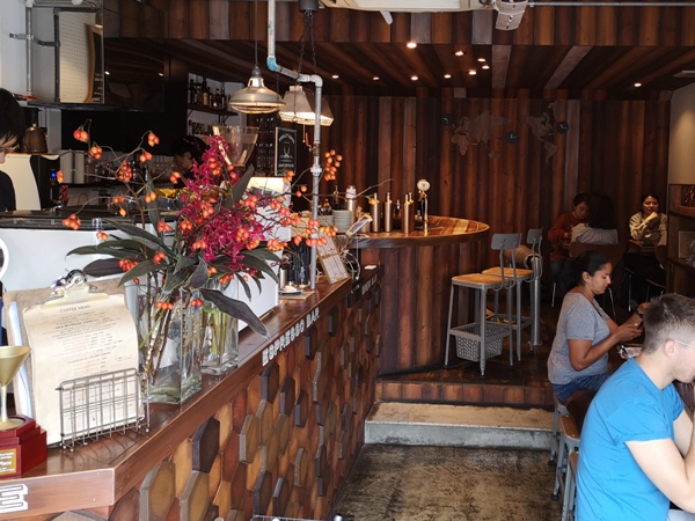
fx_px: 723
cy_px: 201
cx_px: 451
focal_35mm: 36
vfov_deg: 39.4
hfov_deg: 50.6
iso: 160
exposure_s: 1/50
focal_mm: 3.95
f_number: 1.8
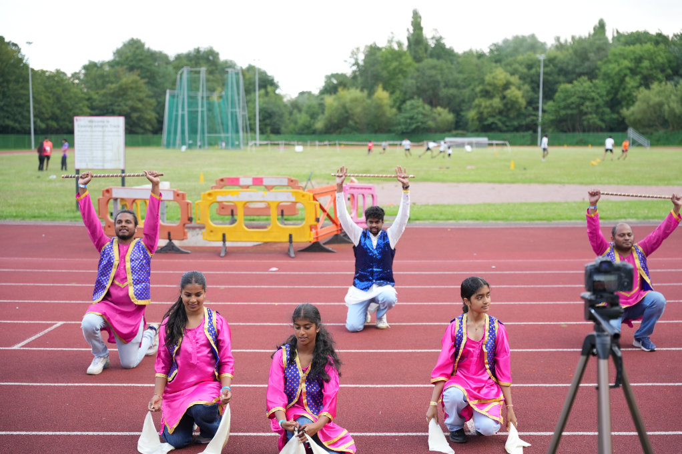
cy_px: 227
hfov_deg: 38.7
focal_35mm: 51
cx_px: 341
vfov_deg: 26.4
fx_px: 970
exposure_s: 1/320
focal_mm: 51.2
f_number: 2.8
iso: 250
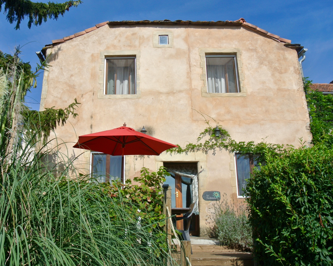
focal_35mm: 34
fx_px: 335
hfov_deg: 52.6
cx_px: 138
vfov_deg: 43.4
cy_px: 132
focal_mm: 11.4
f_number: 5.6
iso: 100
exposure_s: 1/500
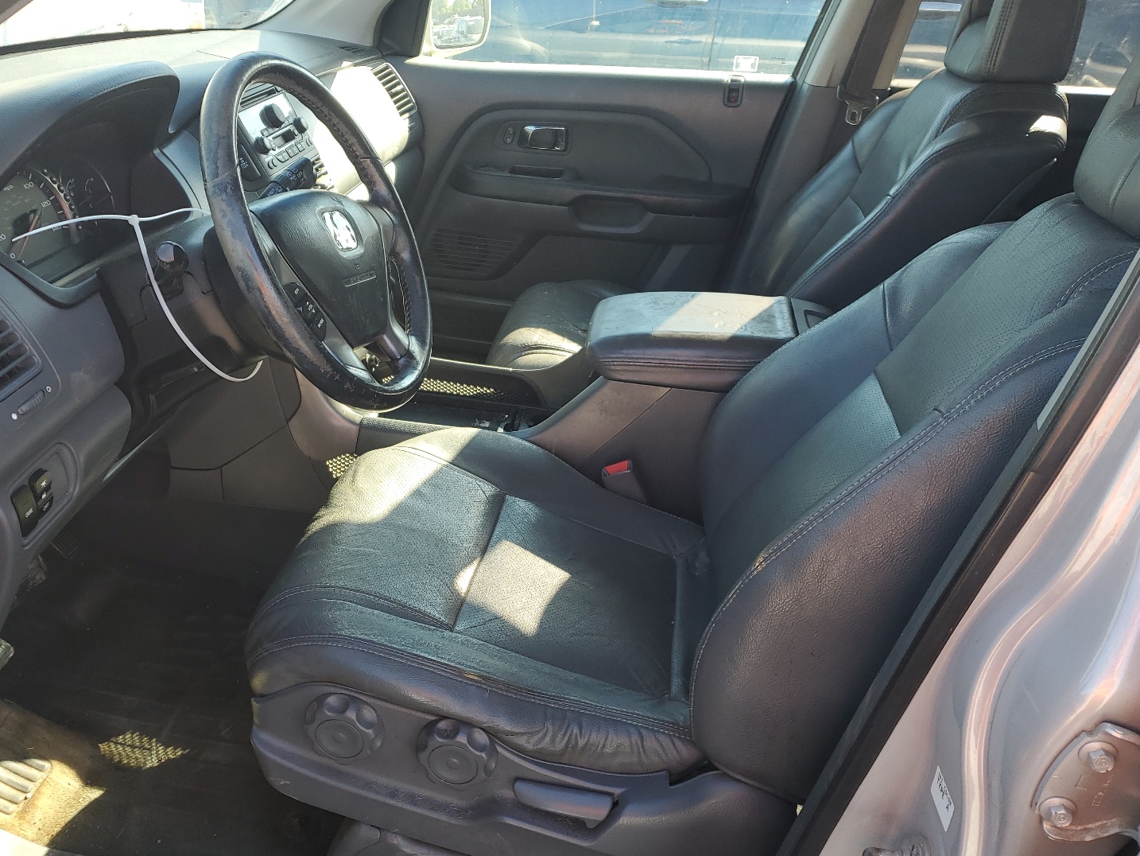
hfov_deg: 61.5
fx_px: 955
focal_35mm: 29
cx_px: 511
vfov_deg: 48.2
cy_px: 452
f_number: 1.5
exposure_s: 1/263
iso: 50
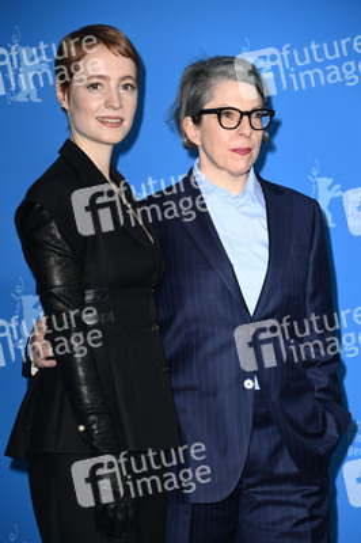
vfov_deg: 16.8
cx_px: 180
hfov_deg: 11.2
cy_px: 272
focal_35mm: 122
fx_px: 1838
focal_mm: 122
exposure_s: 1/250
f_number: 5.6
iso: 640
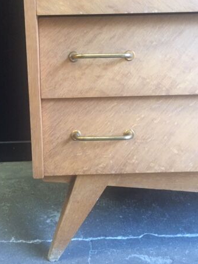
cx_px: 77
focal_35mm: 41
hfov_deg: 35.0
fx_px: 313
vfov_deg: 45.0
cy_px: 86
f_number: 2.2
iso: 250
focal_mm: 4.15
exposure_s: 1/25
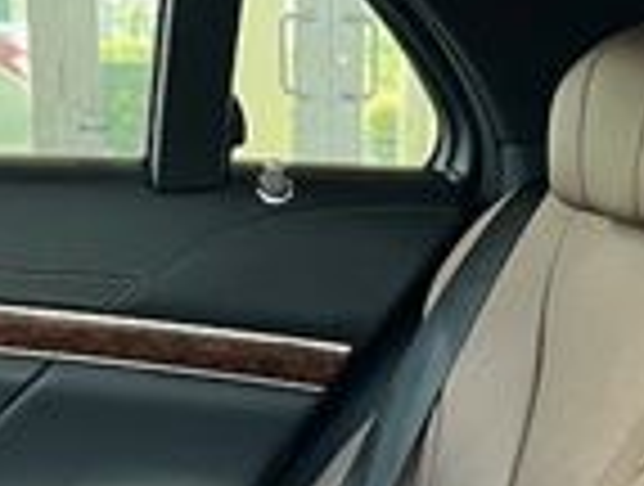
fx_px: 2164
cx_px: 603
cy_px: 958
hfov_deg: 16.7
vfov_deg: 11.6
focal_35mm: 116
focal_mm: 5.7
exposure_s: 1/84
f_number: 1.5
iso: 125
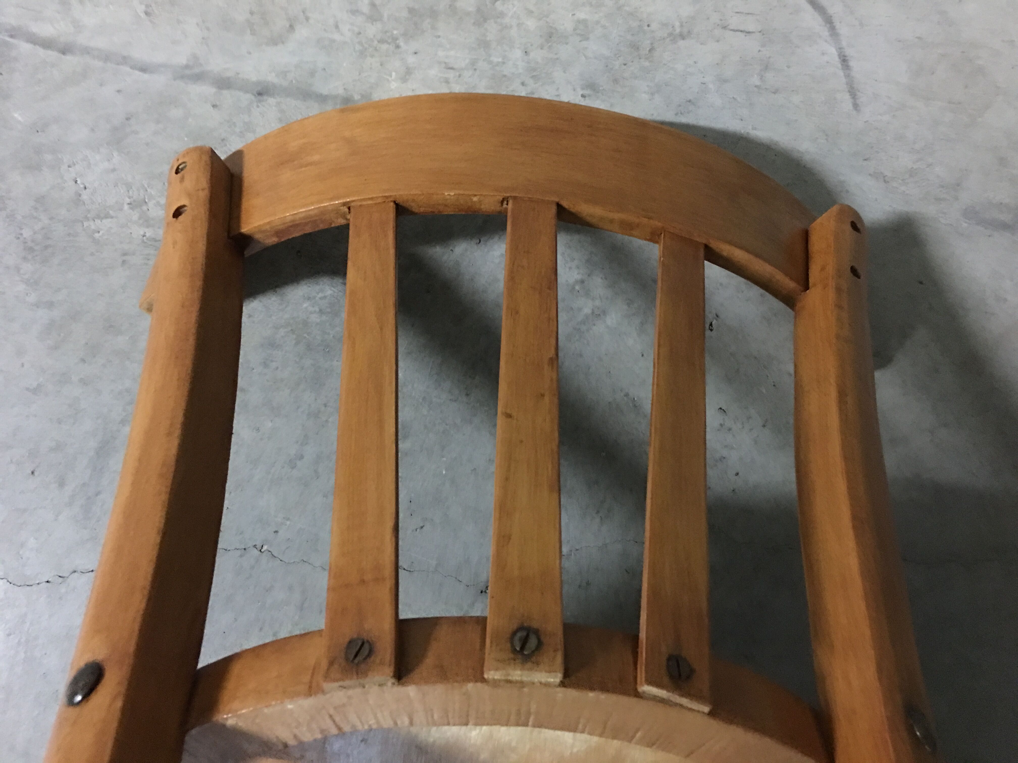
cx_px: 509
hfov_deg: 61.7
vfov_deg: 48.2
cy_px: 382
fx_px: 853
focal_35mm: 29
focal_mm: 4.15
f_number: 2.2
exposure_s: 1/4
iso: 125
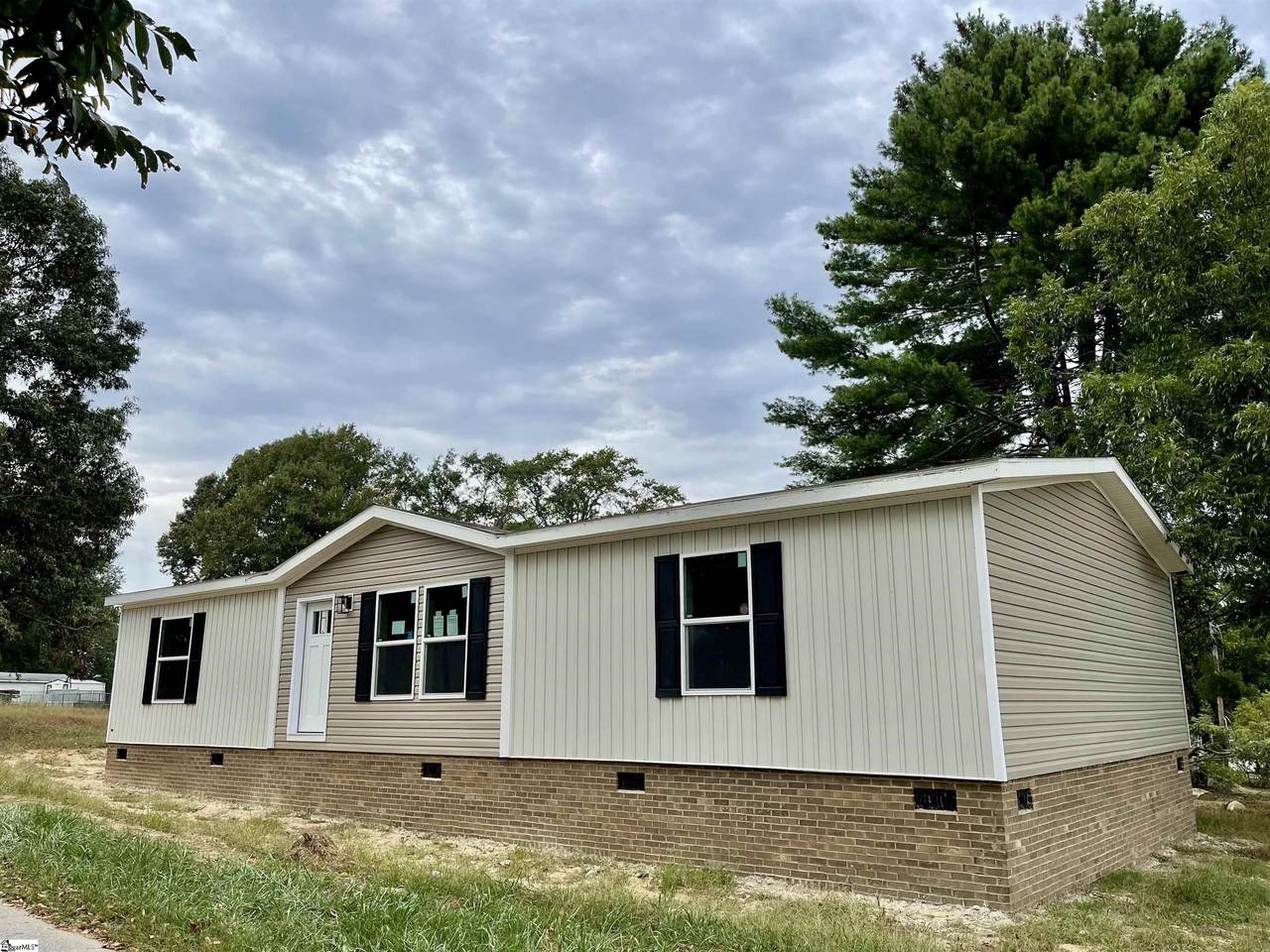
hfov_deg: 69.4
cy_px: 476
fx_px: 917
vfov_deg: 54.9
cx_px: 635
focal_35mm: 25
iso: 32
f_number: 1.6
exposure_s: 1/1011
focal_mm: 5.1
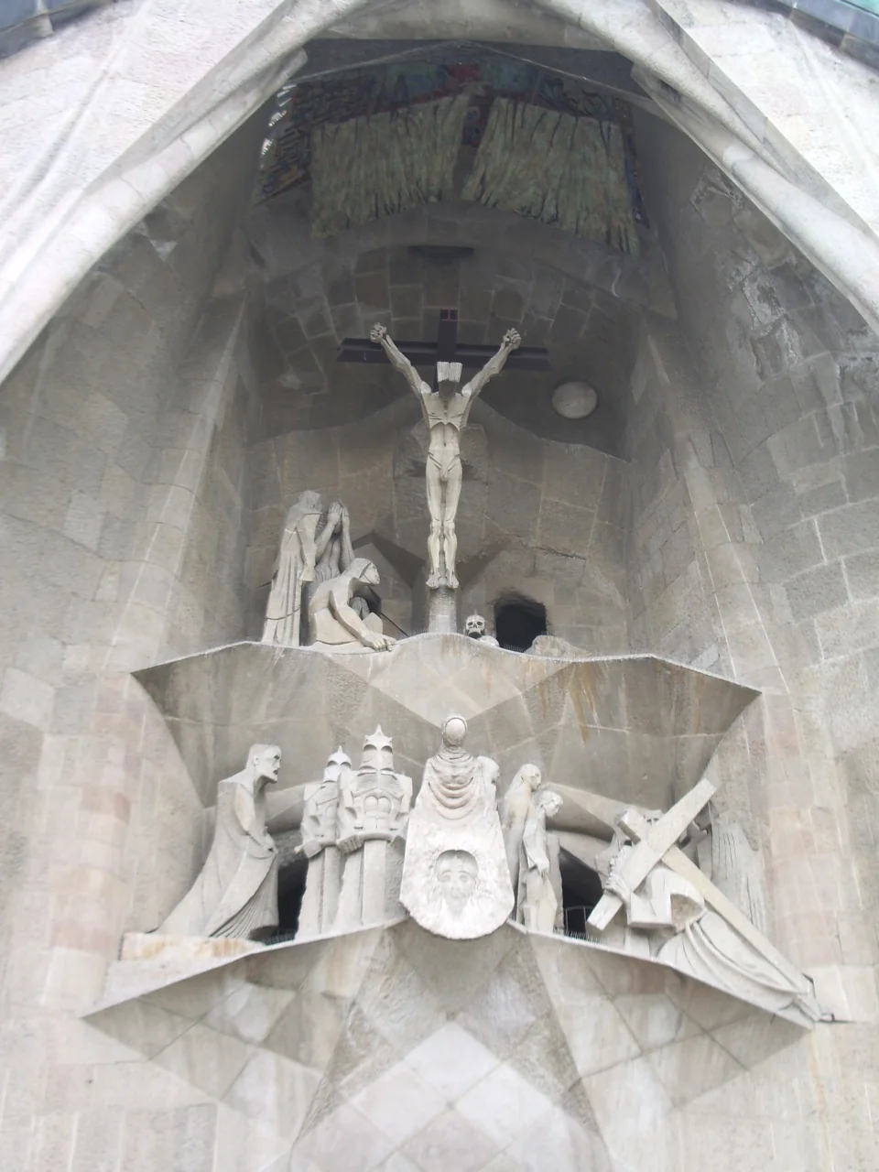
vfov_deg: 38.2
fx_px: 1693
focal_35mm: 50
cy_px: 586
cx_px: 440
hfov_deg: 29.1
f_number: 3.1
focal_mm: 8.2
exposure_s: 1/100
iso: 50
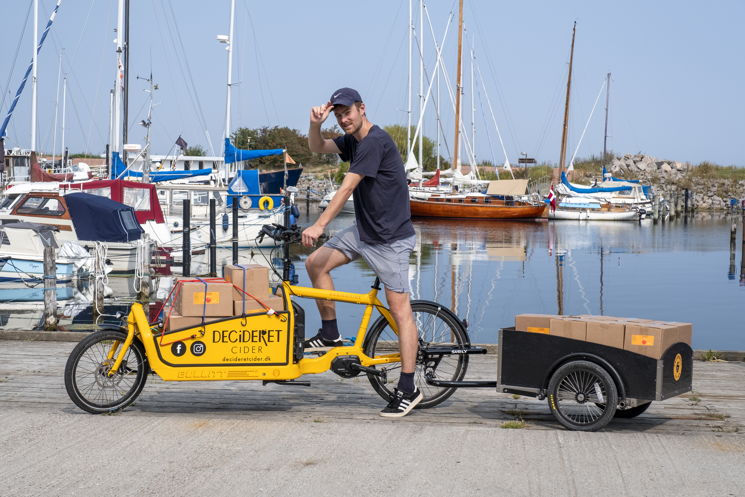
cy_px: 248
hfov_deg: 30.5
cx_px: 372
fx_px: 1366
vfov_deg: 20.6
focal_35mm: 66
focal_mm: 44.1
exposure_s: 1/800
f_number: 7.1
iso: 200
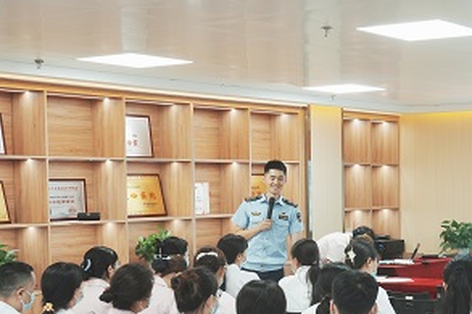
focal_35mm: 72
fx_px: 943
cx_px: 472
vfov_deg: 18.8
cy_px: 227
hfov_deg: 26.6
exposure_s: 1/100
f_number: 4
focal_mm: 33
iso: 400
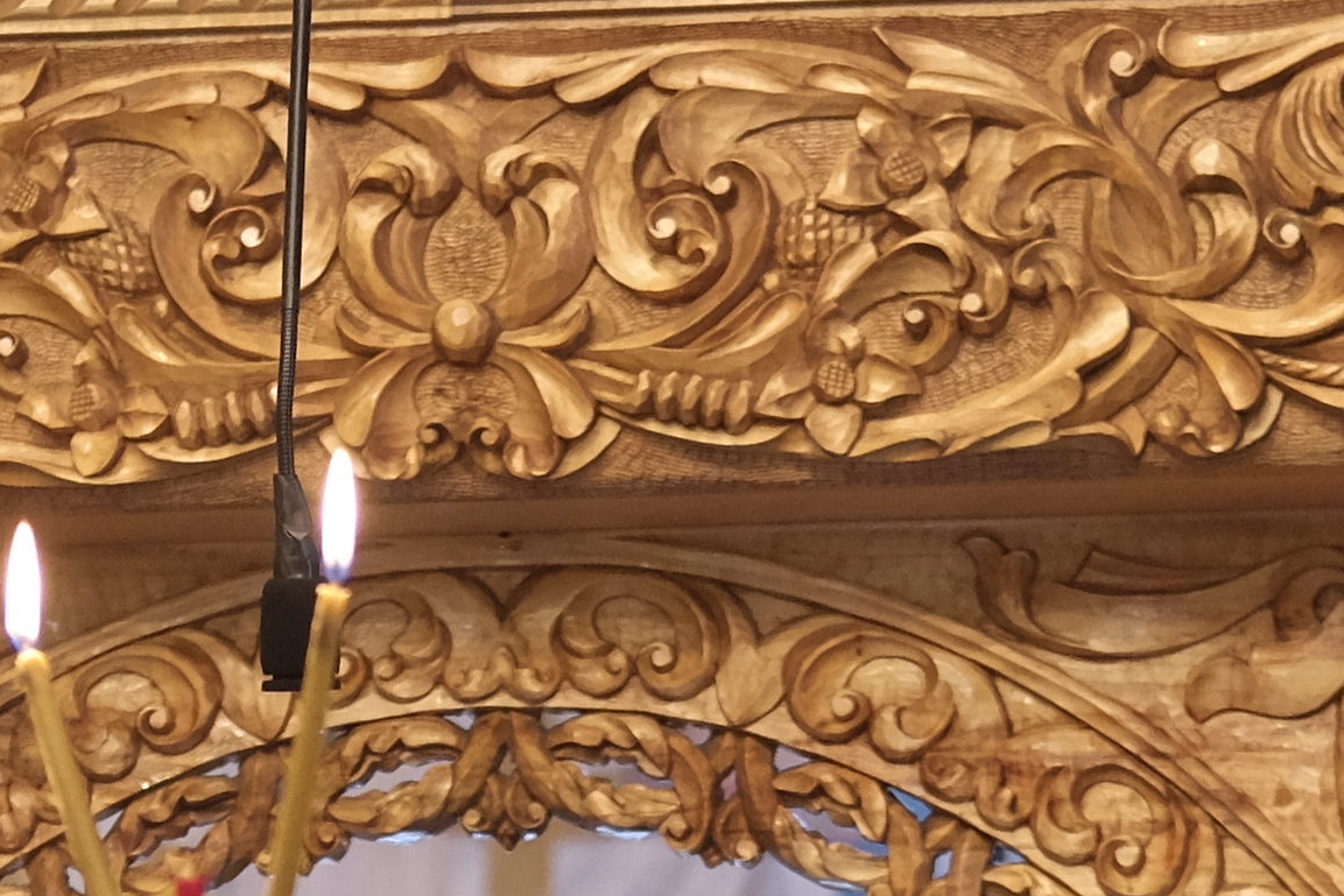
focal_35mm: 225
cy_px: 1864
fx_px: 8400
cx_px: 465
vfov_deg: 5.9
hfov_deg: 9.1
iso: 1600
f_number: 2
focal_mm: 35
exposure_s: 1/125
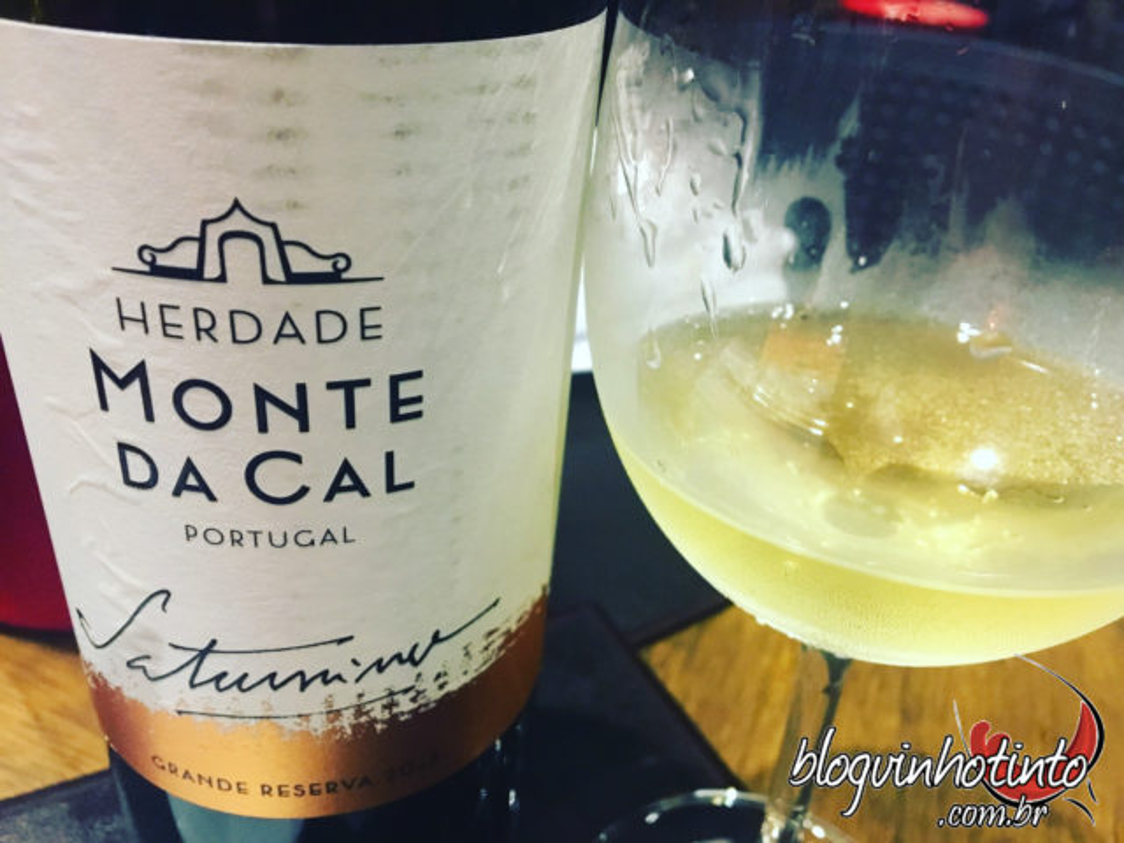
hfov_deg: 61.7
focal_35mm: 29
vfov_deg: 48.2
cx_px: 562
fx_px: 942
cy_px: 422
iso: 320
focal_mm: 4.15
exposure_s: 1/15
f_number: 2.2
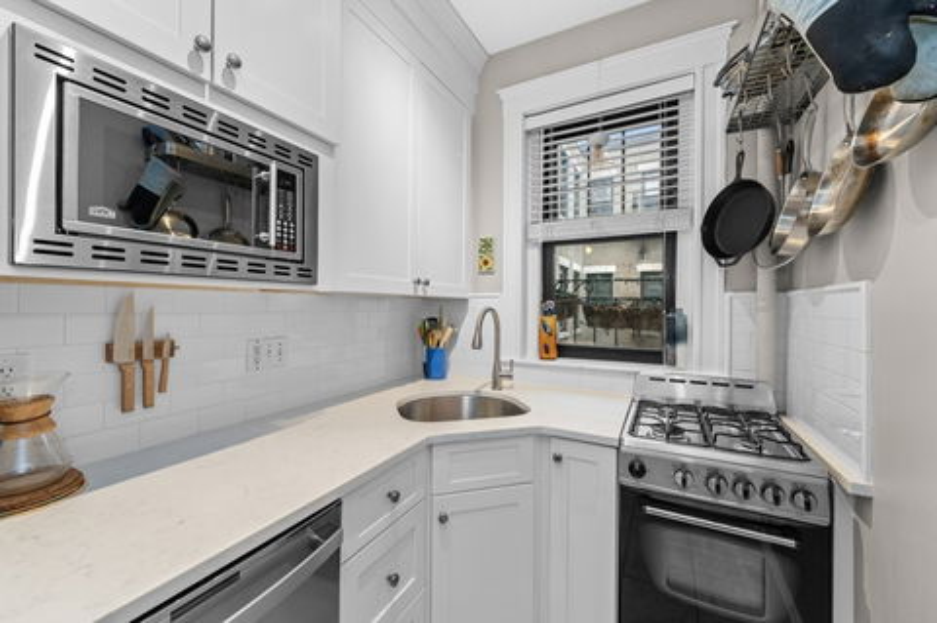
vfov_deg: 81.1
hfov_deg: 104.3
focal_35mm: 14
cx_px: 468
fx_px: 364
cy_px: 312
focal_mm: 14
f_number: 5.6
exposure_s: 1/80
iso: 800
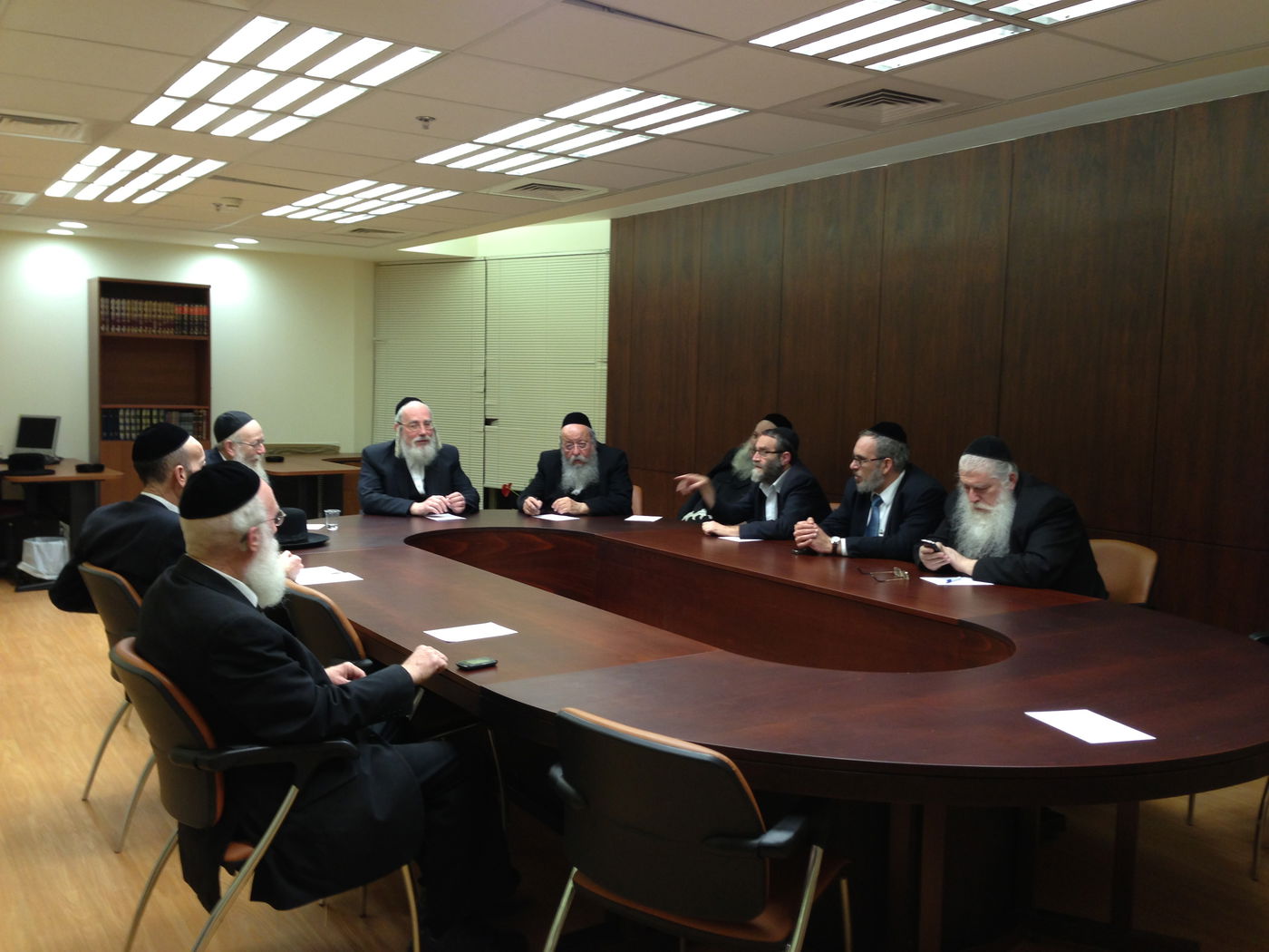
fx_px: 1210
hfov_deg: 55.4
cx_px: 634
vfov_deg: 42.9
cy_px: 476
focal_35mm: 33
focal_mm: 4.13
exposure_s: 1/20
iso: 80
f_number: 2.4
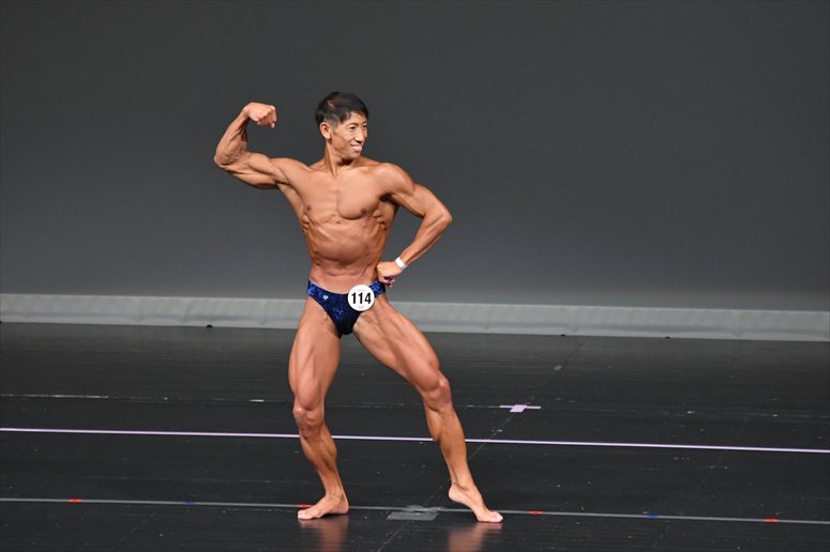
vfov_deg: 4.0
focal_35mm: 345
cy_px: 276
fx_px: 7950
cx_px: 415
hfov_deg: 6.0
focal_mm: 230
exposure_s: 1/400
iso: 4000
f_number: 5.6
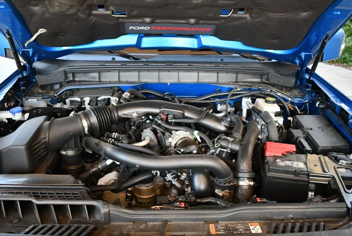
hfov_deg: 53.1
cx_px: 176
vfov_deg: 36.9
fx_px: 352
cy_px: 118
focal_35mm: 36
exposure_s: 1/250
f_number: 3.5
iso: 720
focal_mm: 18
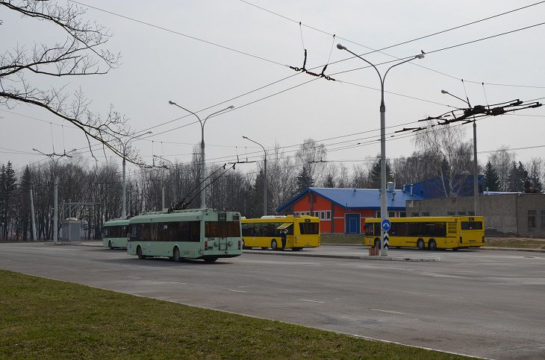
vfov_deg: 26.3
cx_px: 272
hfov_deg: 39.0
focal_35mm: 51
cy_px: 180
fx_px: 770
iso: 140
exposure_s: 1/500
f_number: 8
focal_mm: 34
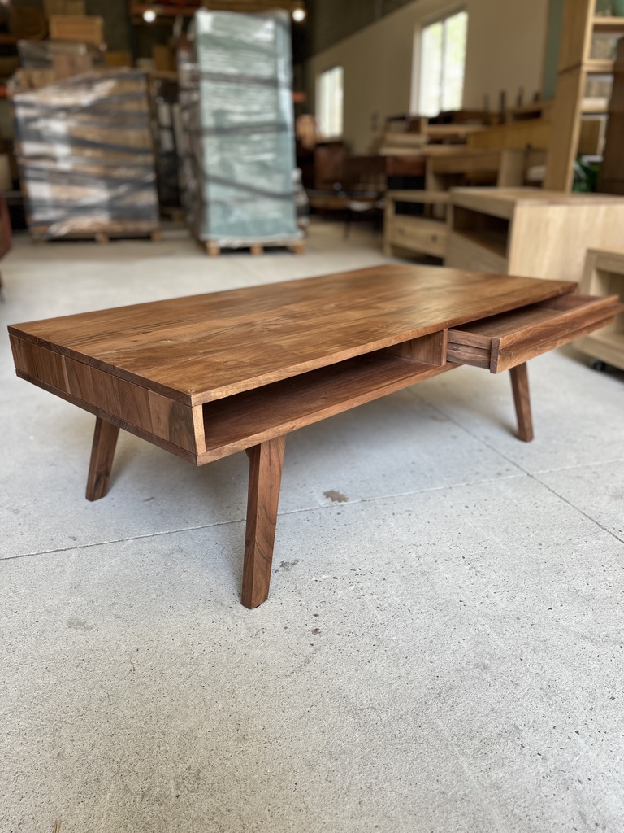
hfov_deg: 53.1
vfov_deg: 67.3
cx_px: 312
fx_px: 625
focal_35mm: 26
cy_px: 416
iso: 40
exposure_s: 1/121
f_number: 1.6
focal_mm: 5.1
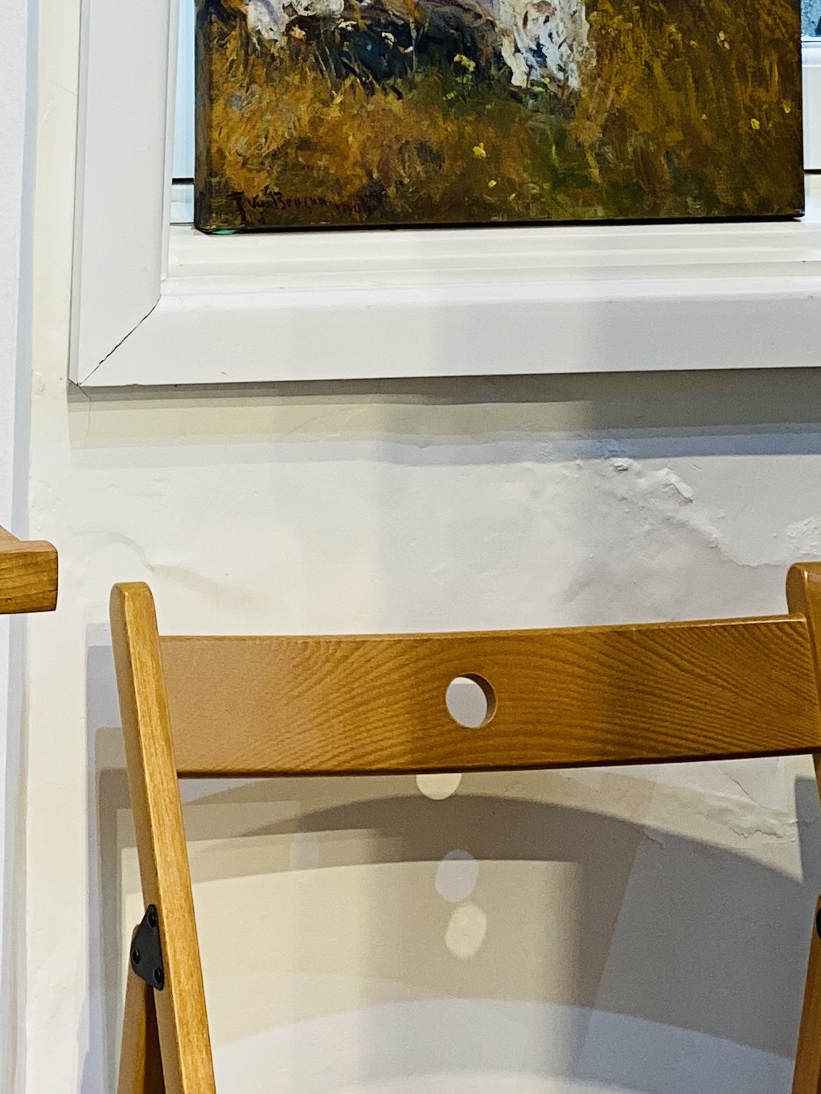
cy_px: -272
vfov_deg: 12.5
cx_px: -285
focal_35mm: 154
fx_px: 4869
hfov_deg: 9.4
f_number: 2
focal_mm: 6
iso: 40
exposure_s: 1/100
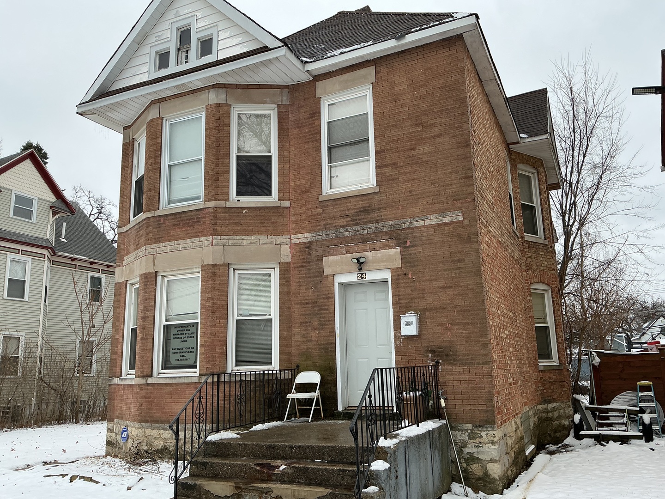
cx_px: 332
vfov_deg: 48.2
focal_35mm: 29
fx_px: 557
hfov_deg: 61.7
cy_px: 250
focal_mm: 3
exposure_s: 1/486
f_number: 1.8
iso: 25
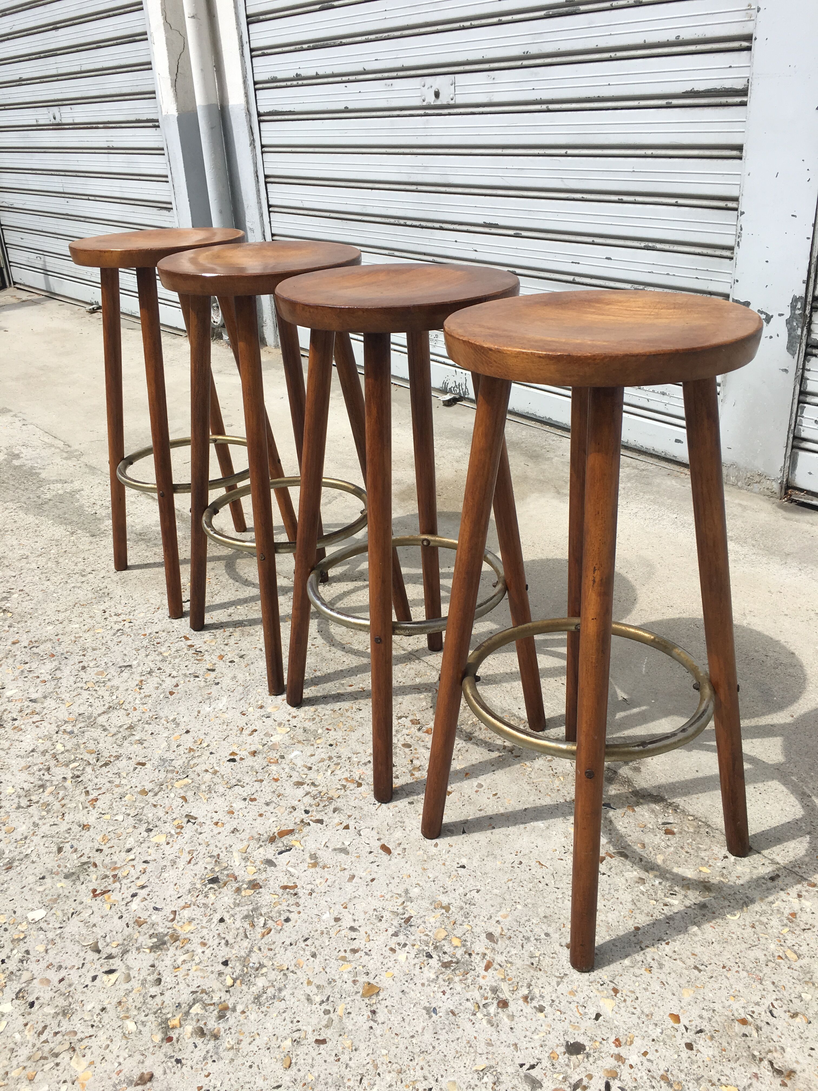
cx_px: 409
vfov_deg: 61.7
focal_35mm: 29
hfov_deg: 48.2
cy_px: 546
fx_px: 914
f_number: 2.2
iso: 25
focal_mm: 4.15
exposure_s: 1/1789
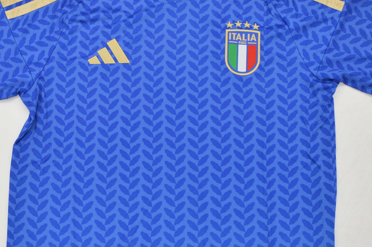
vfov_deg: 21.4
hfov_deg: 31.9
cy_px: 172
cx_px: 172
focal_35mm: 63
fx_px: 650
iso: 400
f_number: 7.1
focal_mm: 21
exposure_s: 1/200
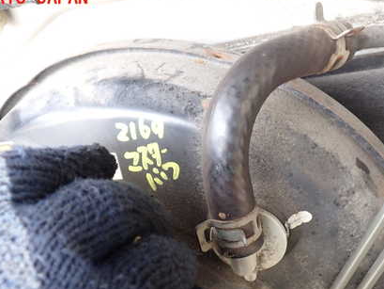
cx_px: 199
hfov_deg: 42.9
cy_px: 198
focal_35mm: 44
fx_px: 488
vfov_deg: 32.6
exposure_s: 1/50
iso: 200
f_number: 2.3
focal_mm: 5.4
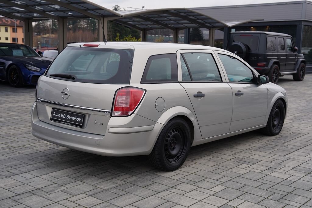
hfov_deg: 41.1
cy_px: 104
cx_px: 156
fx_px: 416
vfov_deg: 28.1
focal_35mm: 48
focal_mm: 48
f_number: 5
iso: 100
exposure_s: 1/160
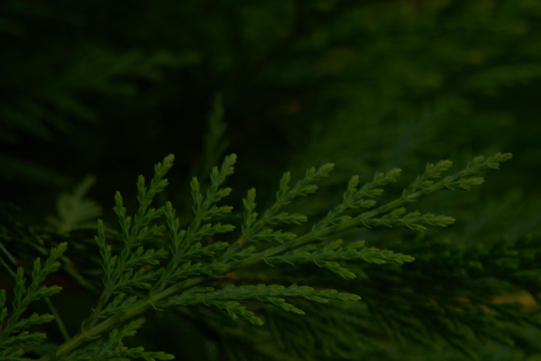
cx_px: 270
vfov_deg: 1.5
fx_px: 13524
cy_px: 180
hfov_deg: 2.3
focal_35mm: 900
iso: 800
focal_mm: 600
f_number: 11
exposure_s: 1/800
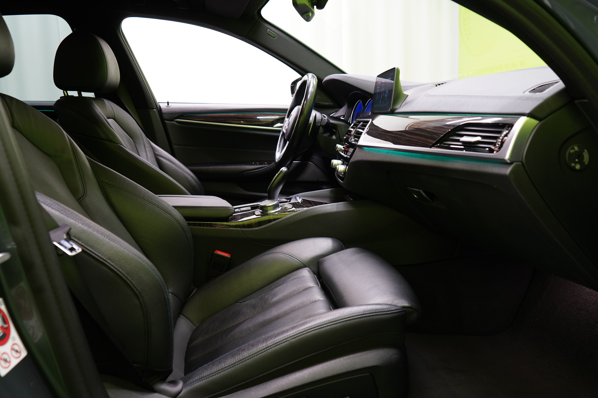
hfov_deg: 65.5
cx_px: 299
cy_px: 199
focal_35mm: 28
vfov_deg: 46.4
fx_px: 465
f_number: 5
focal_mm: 28
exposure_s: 1/25
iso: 1600
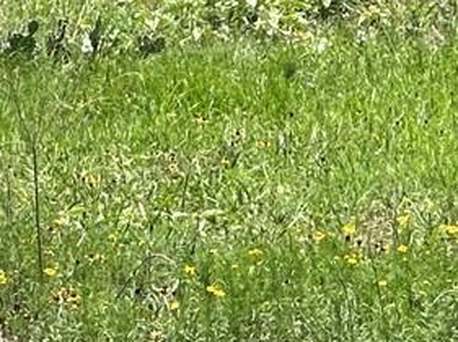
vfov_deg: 2.6
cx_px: 204
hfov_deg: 3.5
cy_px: -16
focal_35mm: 562
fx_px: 7426
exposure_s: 1/440
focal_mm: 9
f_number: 2.8
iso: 32
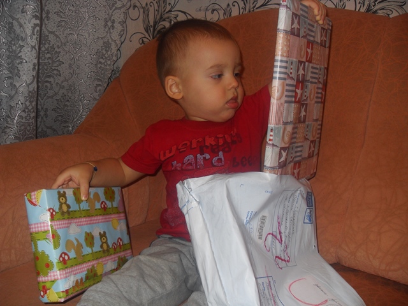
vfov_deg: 40.7
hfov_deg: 52.6
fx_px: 413
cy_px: 153
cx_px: 204
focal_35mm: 35
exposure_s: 1/45
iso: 100
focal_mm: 6.3
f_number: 2.8
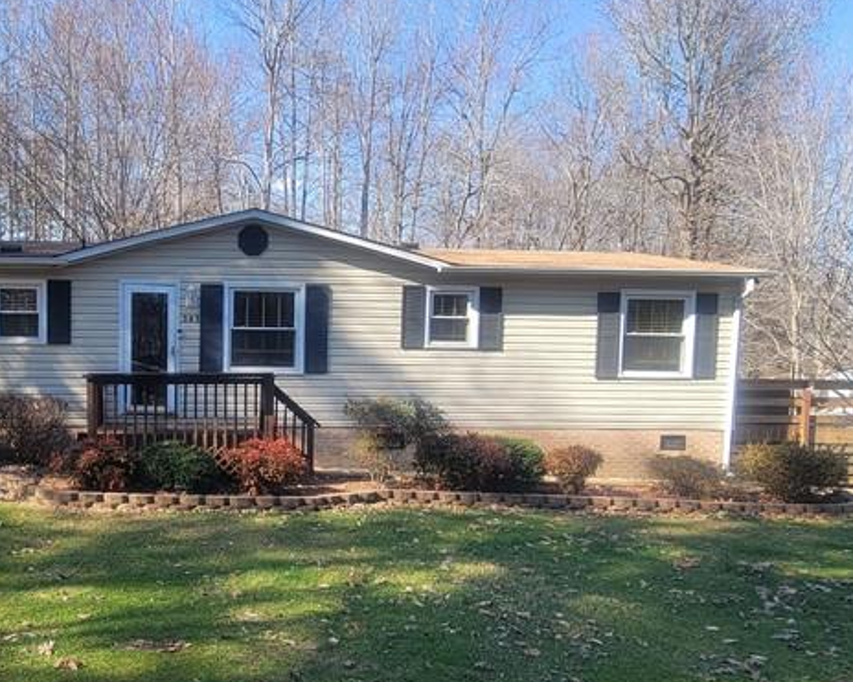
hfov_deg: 58.6
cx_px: 200
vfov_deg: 51.1
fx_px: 707
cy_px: 415
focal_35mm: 28
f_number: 2.2
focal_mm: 2.2
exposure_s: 1/453
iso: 50
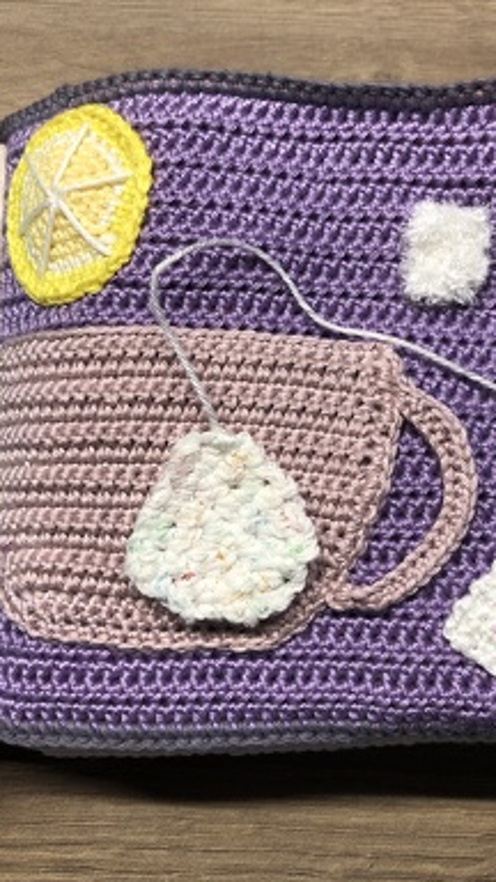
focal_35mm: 37
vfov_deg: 54.0
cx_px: 303
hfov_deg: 31.9
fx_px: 865
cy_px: 427
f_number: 1.8
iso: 40
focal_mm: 3.99
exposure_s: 1/25
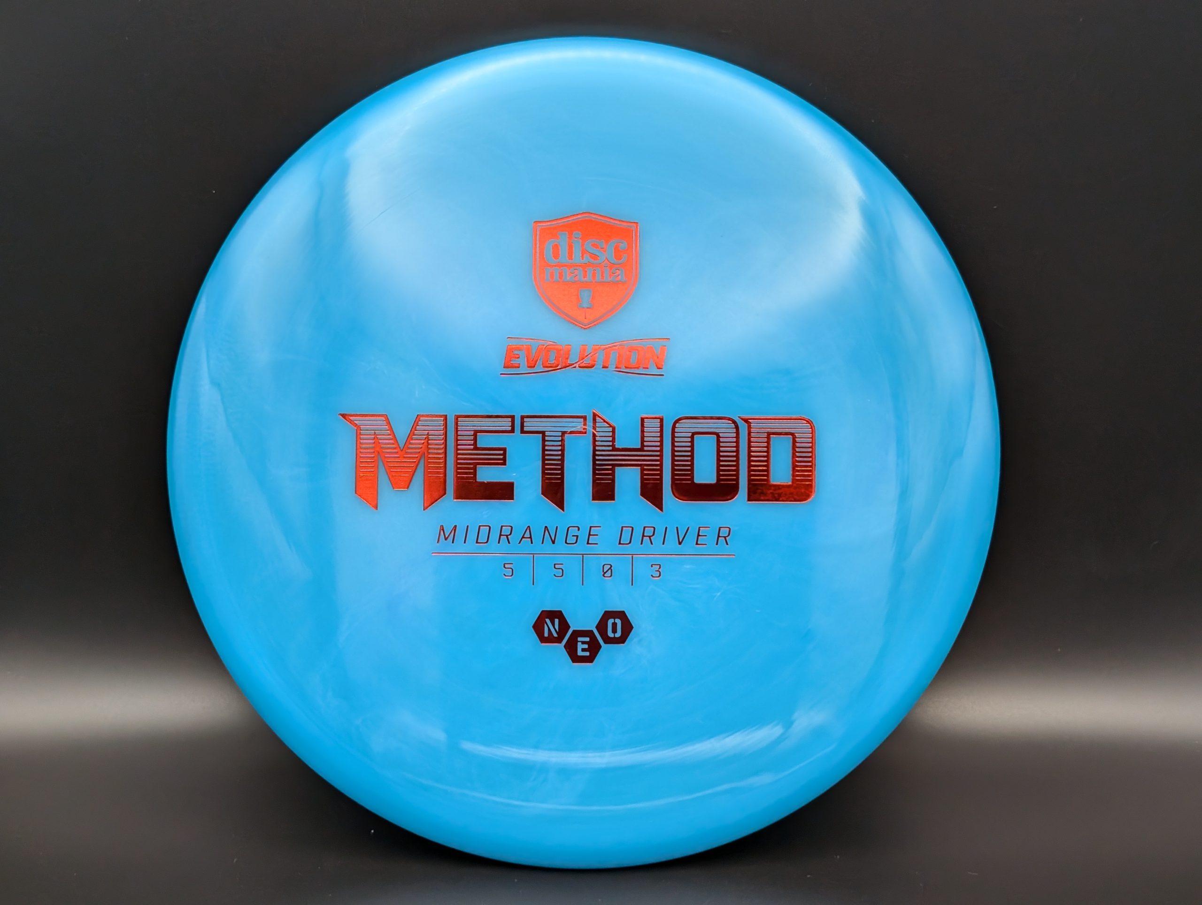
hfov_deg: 38.9
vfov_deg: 29.8
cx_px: 601
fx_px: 1704
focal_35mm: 49
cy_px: 452
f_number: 1.68
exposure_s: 1/328
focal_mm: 6.9
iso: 272
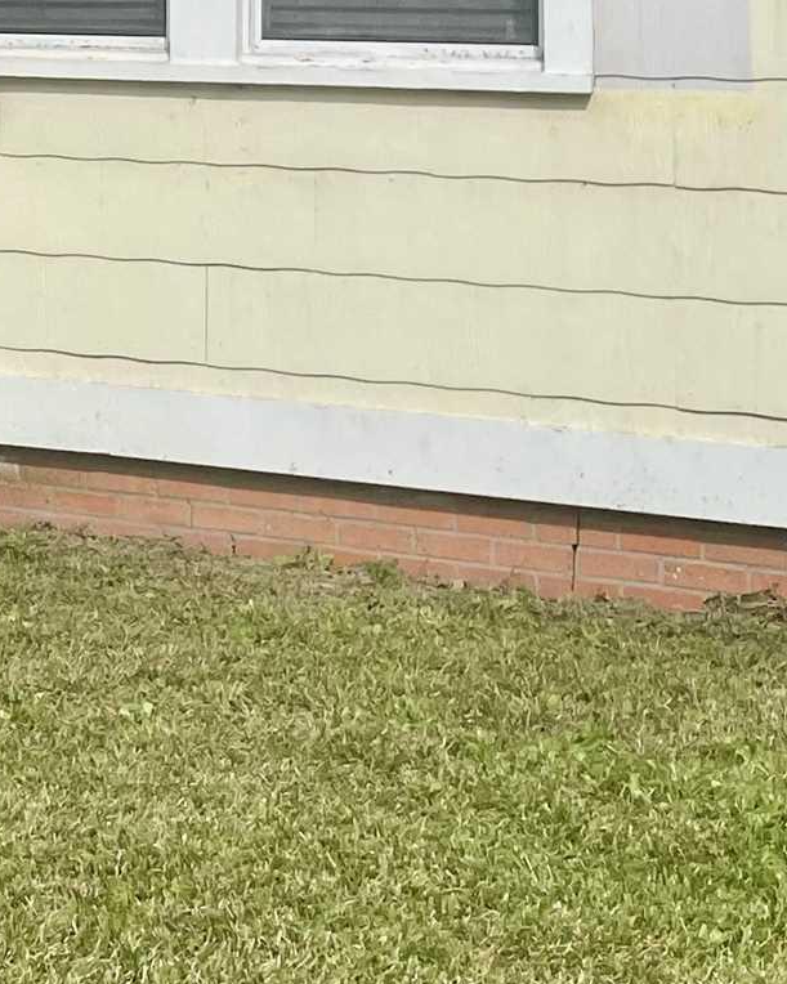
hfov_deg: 14.5
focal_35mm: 102
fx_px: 2970
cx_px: -222
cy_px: -125
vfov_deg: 18.1
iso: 32
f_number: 1.6
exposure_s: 1/4000
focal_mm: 4.2
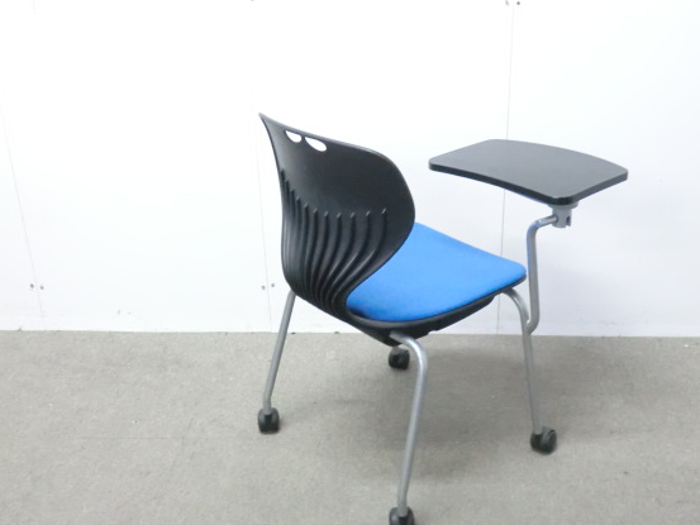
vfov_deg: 32.9
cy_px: 257
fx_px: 890
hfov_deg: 42.8
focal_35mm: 44
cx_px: 401
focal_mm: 6.9
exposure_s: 1/25
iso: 800
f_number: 3.9
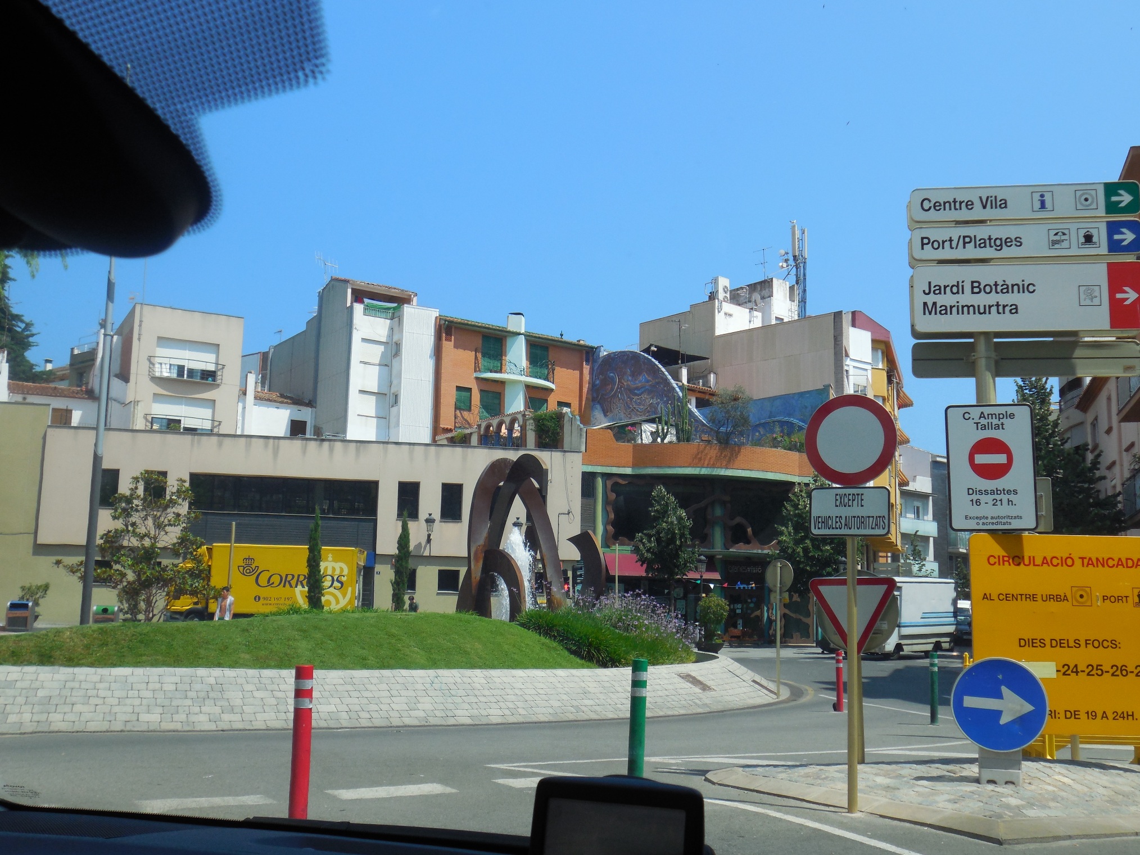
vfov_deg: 37.7
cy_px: 428
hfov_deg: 49.0
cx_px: 570
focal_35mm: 38
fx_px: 1251
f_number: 4.2
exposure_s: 1/800
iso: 125
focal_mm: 6.8
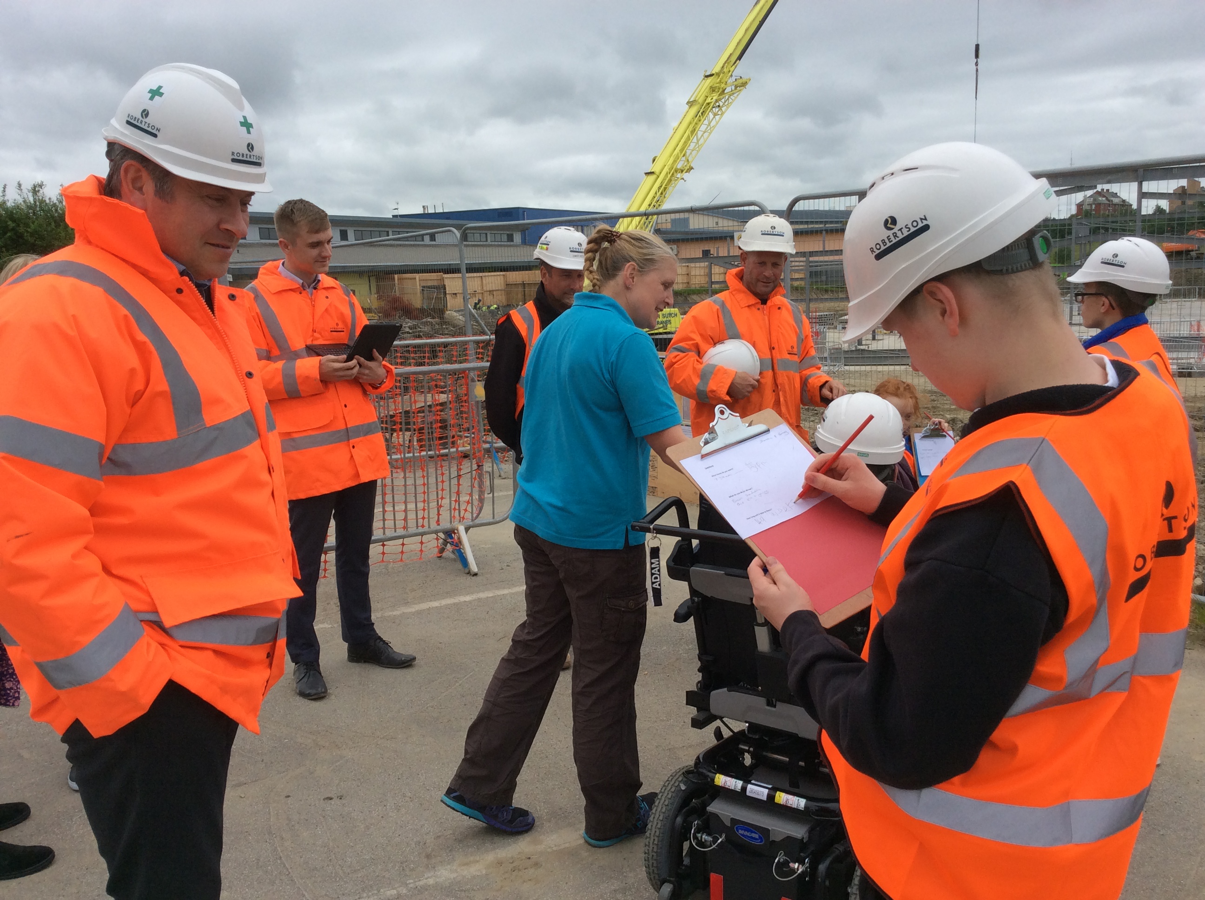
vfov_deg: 44.1
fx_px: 1112
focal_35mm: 32
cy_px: 450
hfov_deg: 56.9
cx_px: 602
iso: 32
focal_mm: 3.3
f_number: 2.4
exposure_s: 1/752
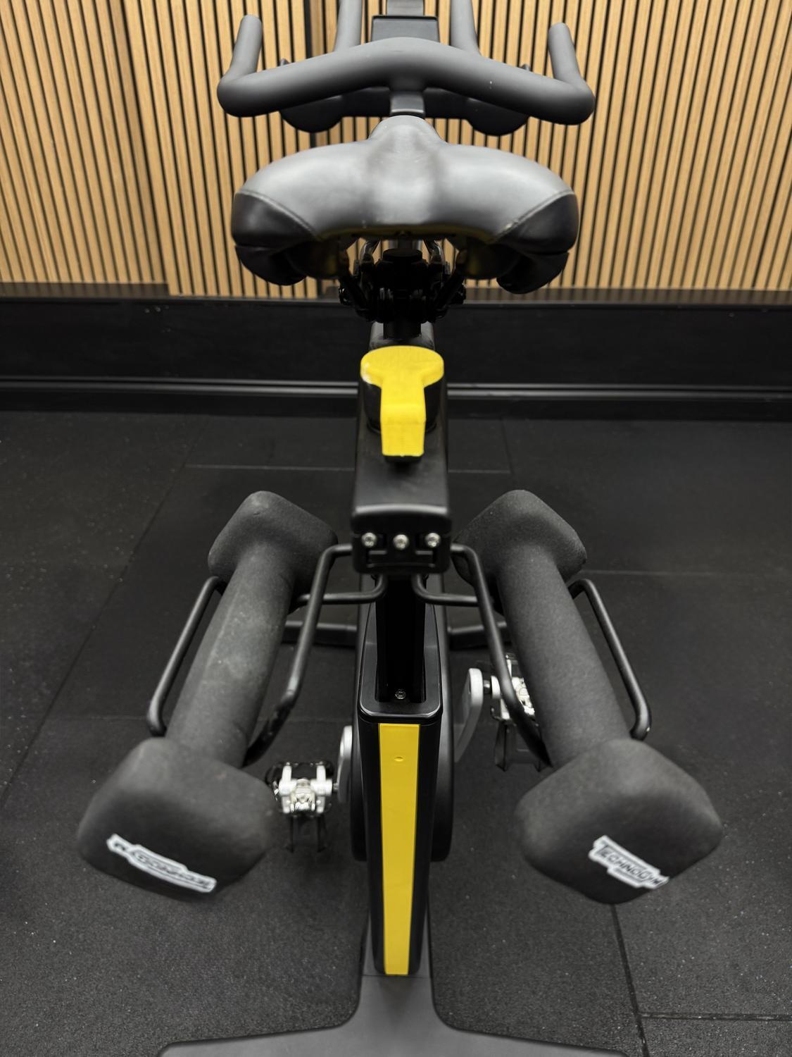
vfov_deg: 71.6
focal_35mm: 24
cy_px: 528
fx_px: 732
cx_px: 396
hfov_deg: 56.8
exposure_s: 1/100
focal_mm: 6.76
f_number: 1.78
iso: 200
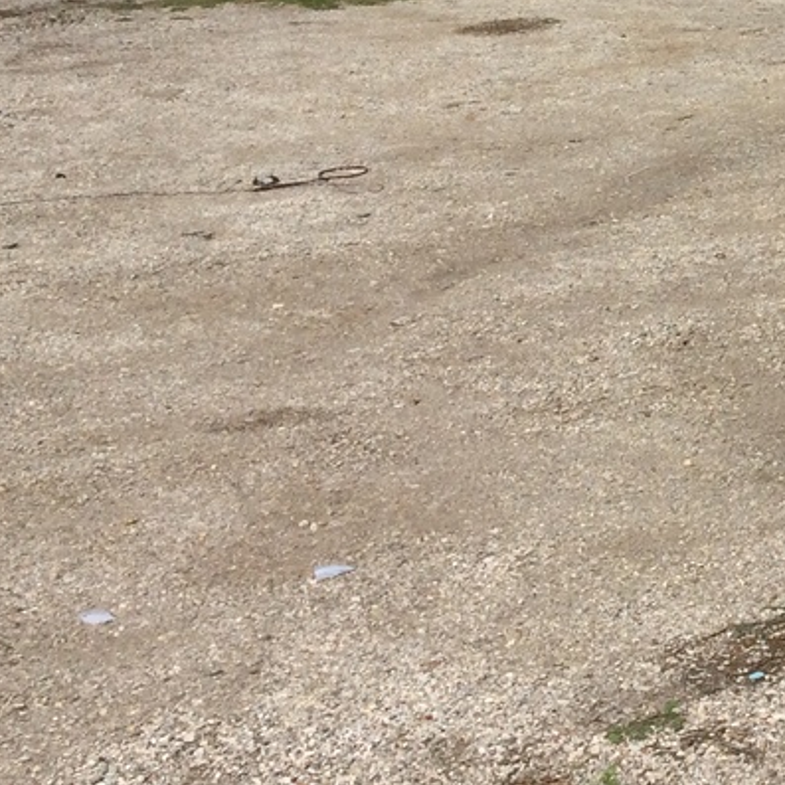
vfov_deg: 17.7
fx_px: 2386
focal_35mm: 93
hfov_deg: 16.7
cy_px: -170
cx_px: 1242
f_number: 2.2
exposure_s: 1/2564
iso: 32
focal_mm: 4.15
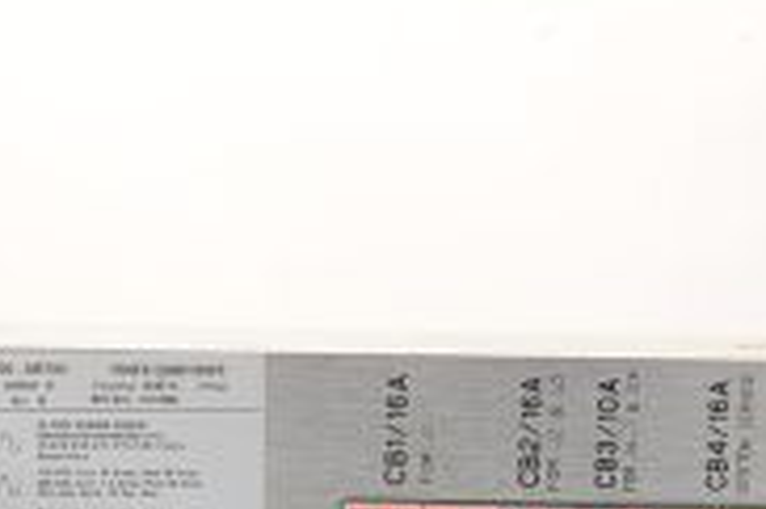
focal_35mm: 165
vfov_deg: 8.1
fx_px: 3508
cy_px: 780
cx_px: 173
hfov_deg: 12.4
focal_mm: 50
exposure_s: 1/160
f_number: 14
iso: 320
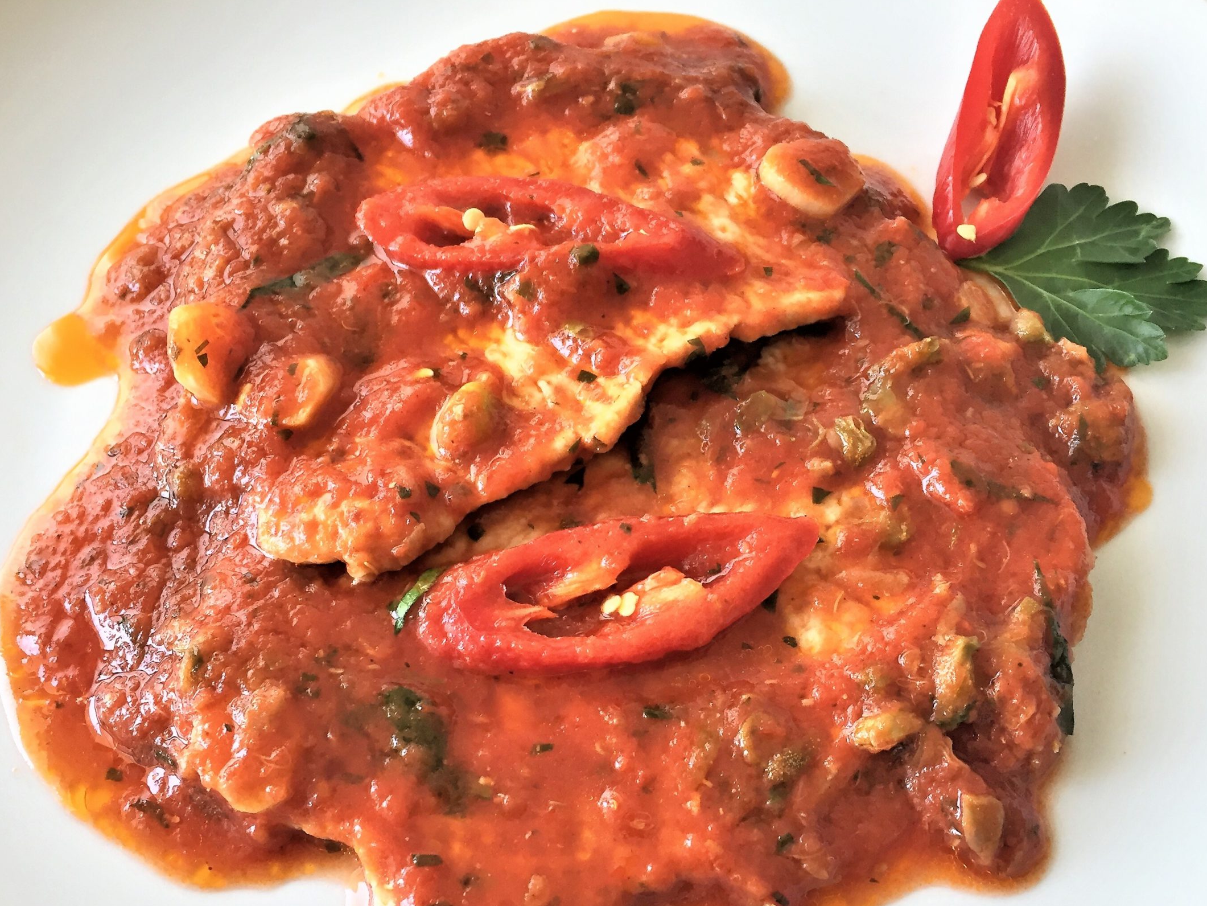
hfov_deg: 52.6
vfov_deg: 40.6
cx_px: 599
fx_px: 1220
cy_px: 535
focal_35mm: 35
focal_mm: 4.15
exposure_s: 1/33
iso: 40
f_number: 2.2
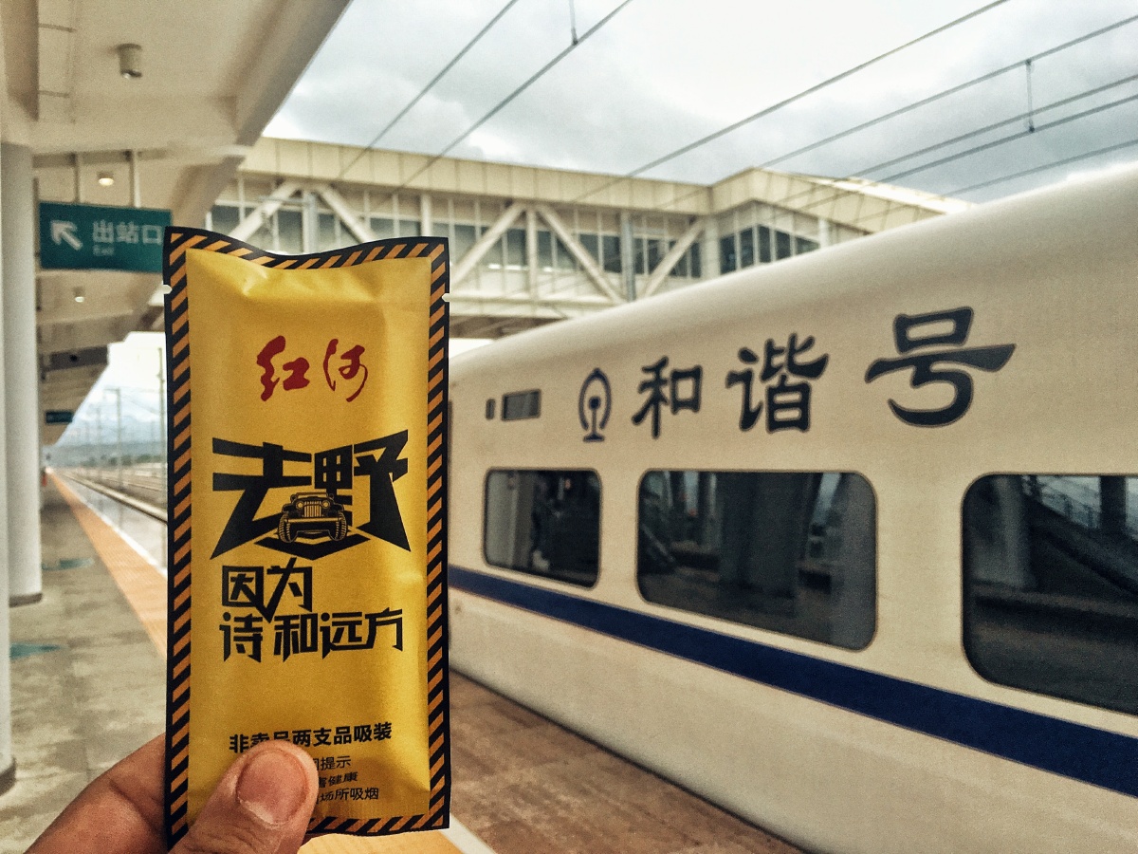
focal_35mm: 29
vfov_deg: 48.2
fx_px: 953
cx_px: 569
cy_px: 427
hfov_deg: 61.7
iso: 25
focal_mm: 4.15
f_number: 2.2
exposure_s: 1/519
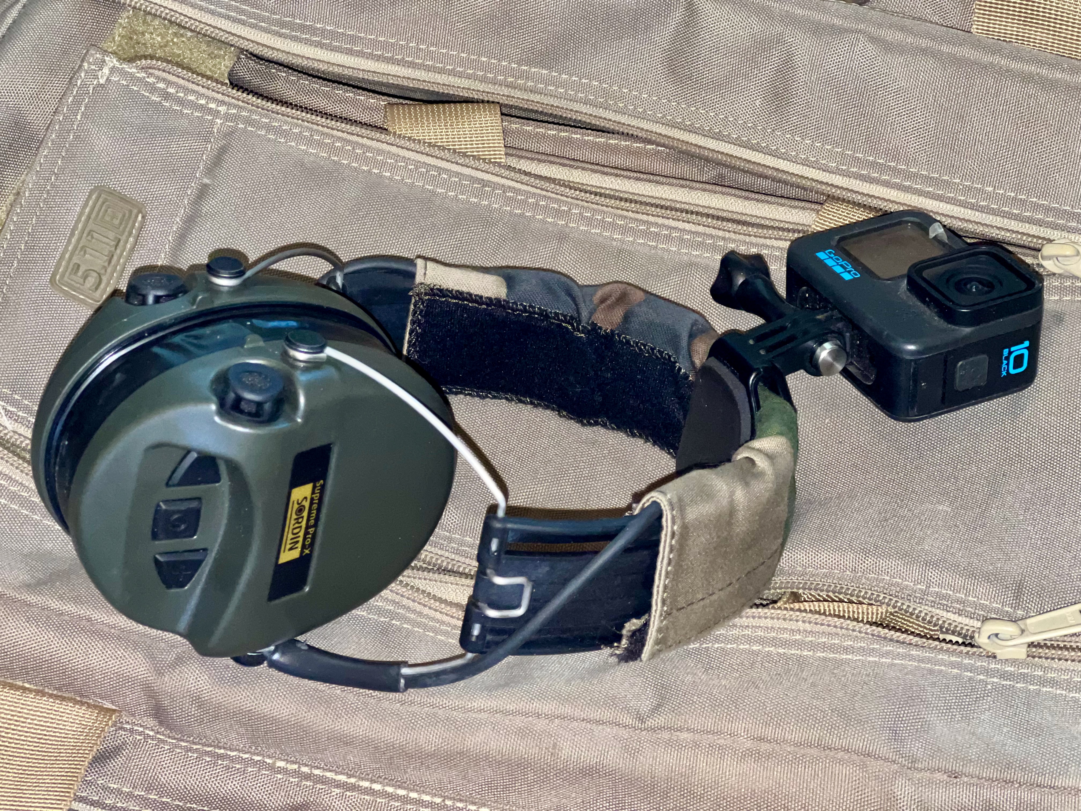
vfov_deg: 19.1
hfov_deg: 25.3
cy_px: 406
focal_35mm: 77
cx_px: 540
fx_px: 2405
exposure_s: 1/30
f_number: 2.8
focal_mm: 9
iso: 320
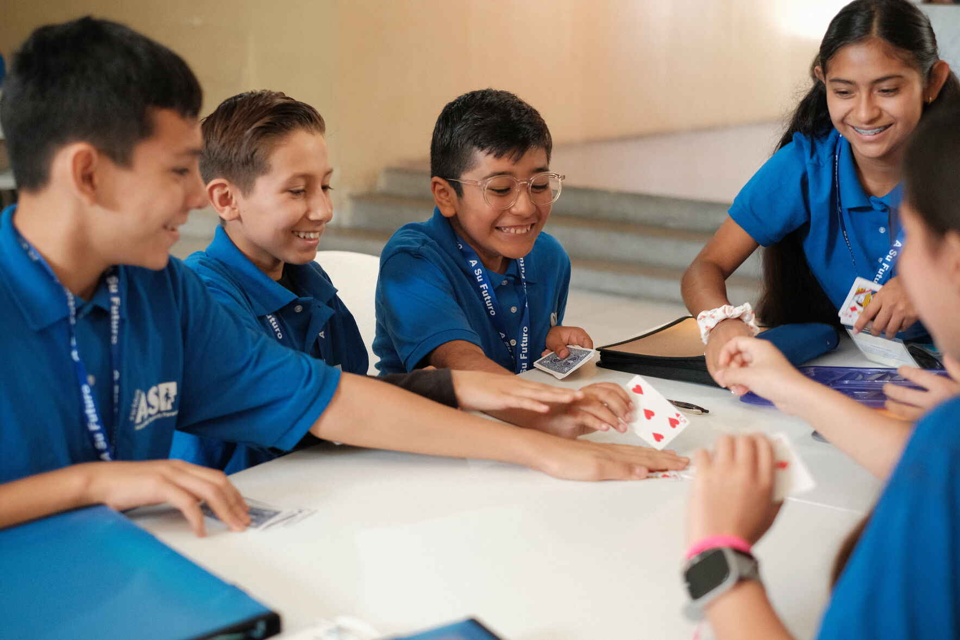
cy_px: 320
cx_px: 480
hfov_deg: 37.5
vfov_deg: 25.5
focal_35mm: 53
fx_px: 1413
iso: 3200
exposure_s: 1/200
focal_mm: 35
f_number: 2
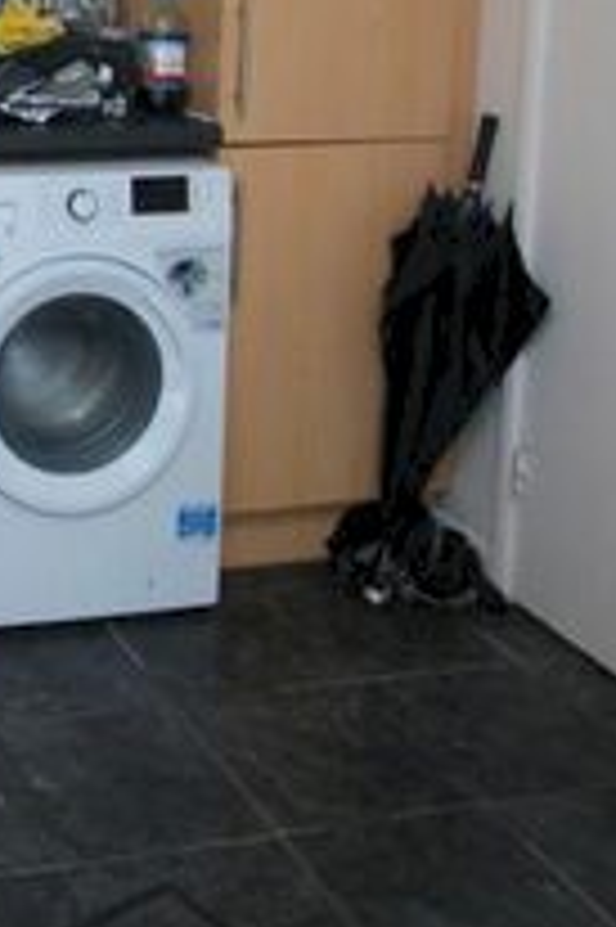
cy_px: 72
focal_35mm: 51
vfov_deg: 36.2
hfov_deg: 23.8
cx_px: -148
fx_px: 1311
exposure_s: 1/60
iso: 400
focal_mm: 10
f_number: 5.6
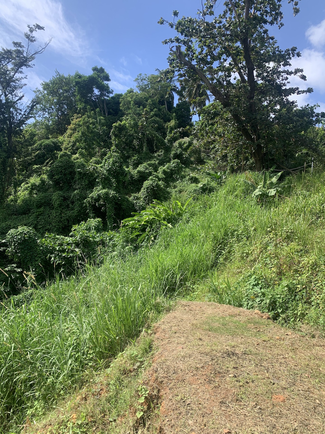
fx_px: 325
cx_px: 162
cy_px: 217
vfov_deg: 67.3
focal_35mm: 26
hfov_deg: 53.1
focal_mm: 4.25
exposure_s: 1/945
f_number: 1.8
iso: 25
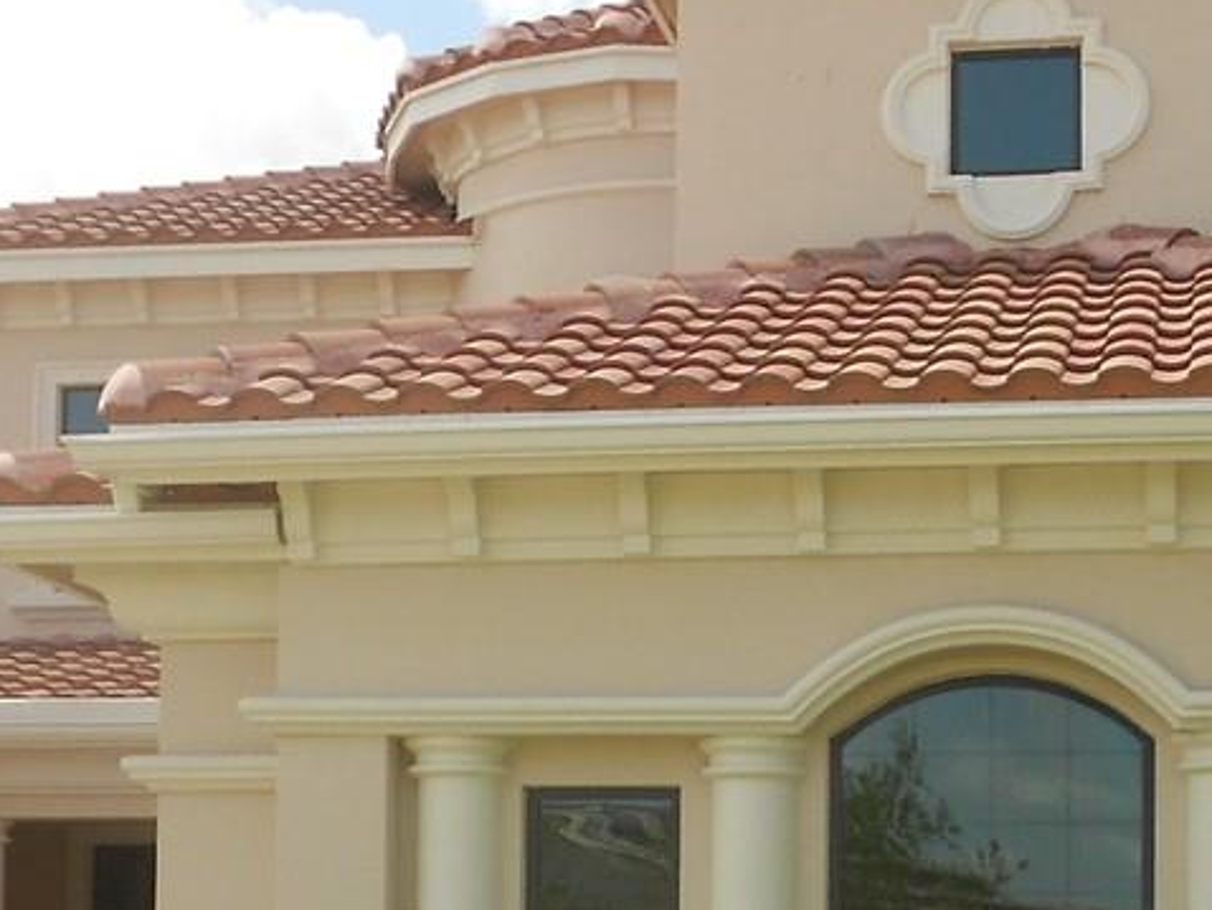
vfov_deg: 16.7
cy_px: 859
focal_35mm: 87
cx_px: 705
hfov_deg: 22.5
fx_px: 3048
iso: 80
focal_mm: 4.6
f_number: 3.2
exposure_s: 1/800
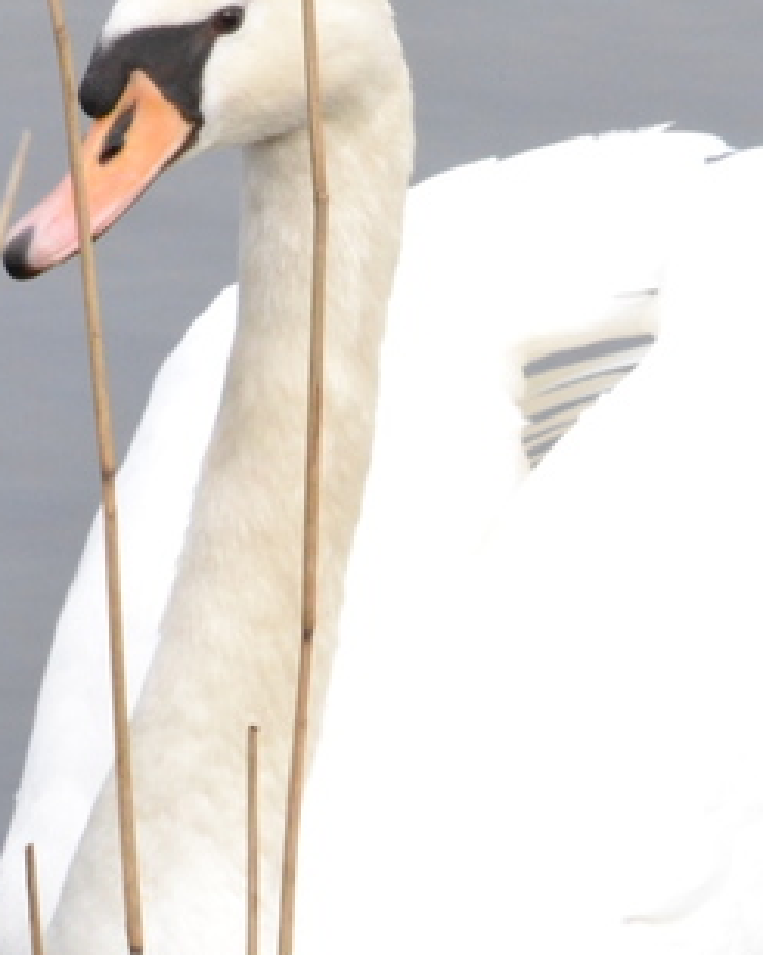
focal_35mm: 604
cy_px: 639
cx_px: 355
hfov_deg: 2.6
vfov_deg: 3.2
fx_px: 17066
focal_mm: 240
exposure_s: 1/320
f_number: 29
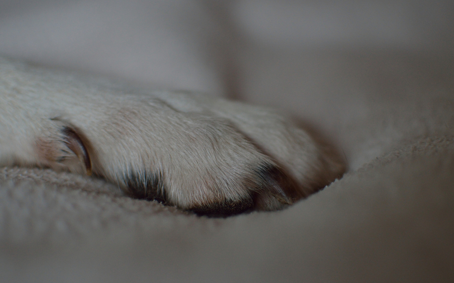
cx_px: 225
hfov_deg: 37.2
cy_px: 138
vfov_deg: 23.7
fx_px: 674
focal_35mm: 55
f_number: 1.8
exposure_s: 1/400
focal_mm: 35
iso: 400
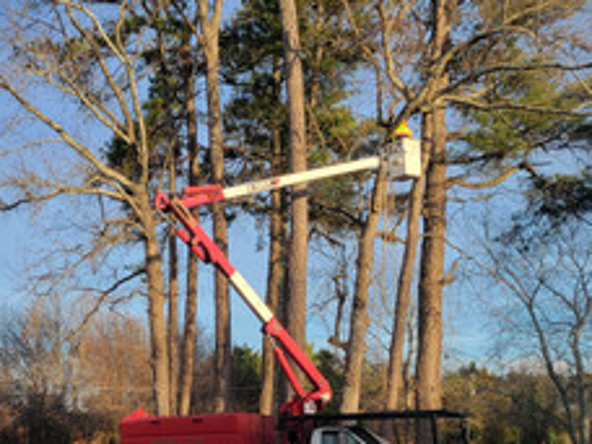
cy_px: 326
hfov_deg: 31.1
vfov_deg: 25.4
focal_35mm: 57
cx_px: -10
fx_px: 975
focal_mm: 5.4
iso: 40
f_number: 1.8
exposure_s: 1/922
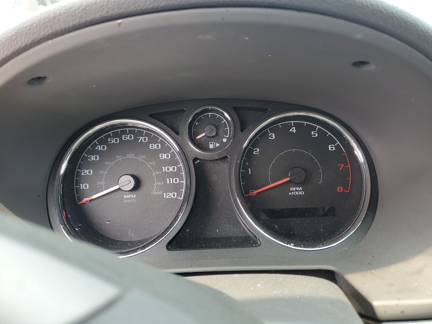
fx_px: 324
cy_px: 162
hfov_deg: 67.3
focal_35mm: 26
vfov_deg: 53.1
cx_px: 216
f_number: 1.5
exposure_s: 1/167
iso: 50
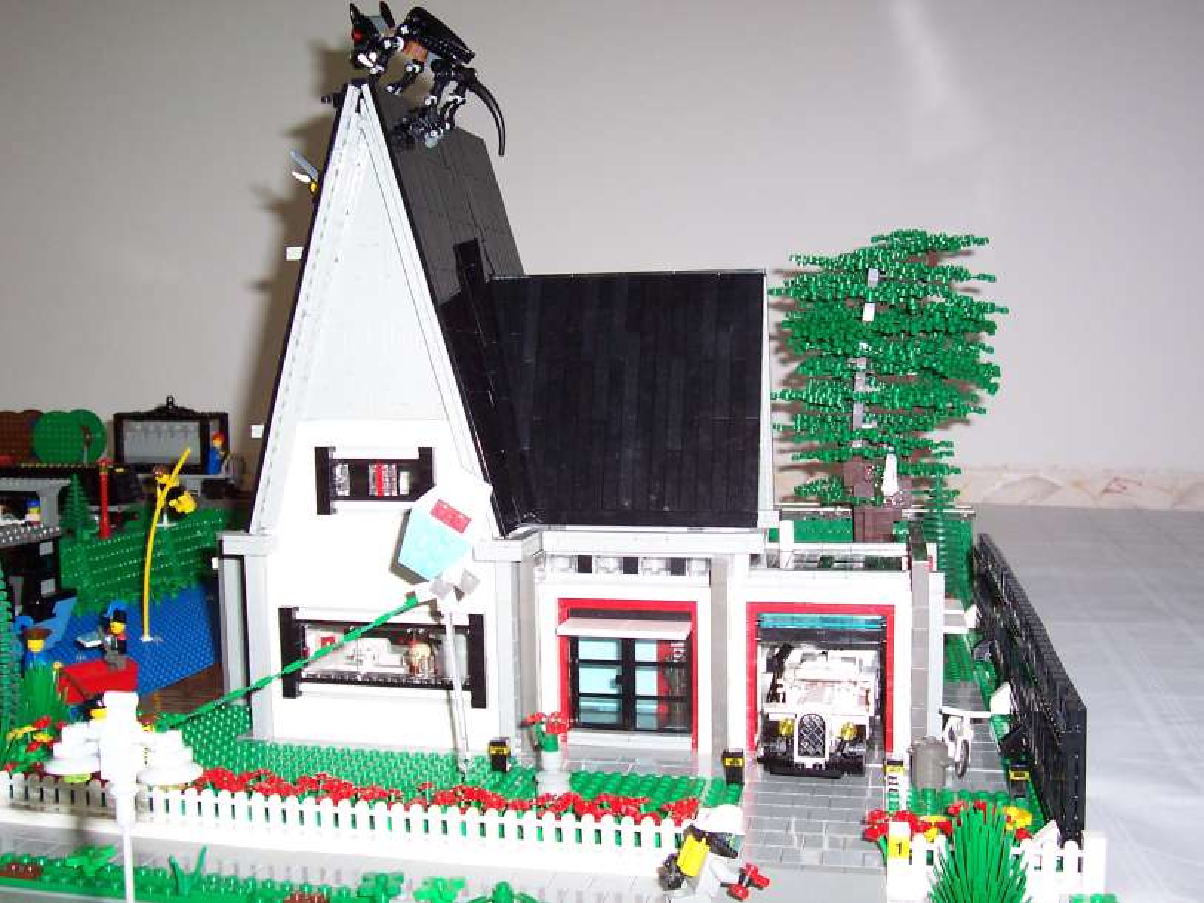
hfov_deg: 50.1
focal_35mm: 37
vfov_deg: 38.7
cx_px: 602
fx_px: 1287
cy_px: 452
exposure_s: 1/60
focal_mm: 5.6
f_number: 2.8
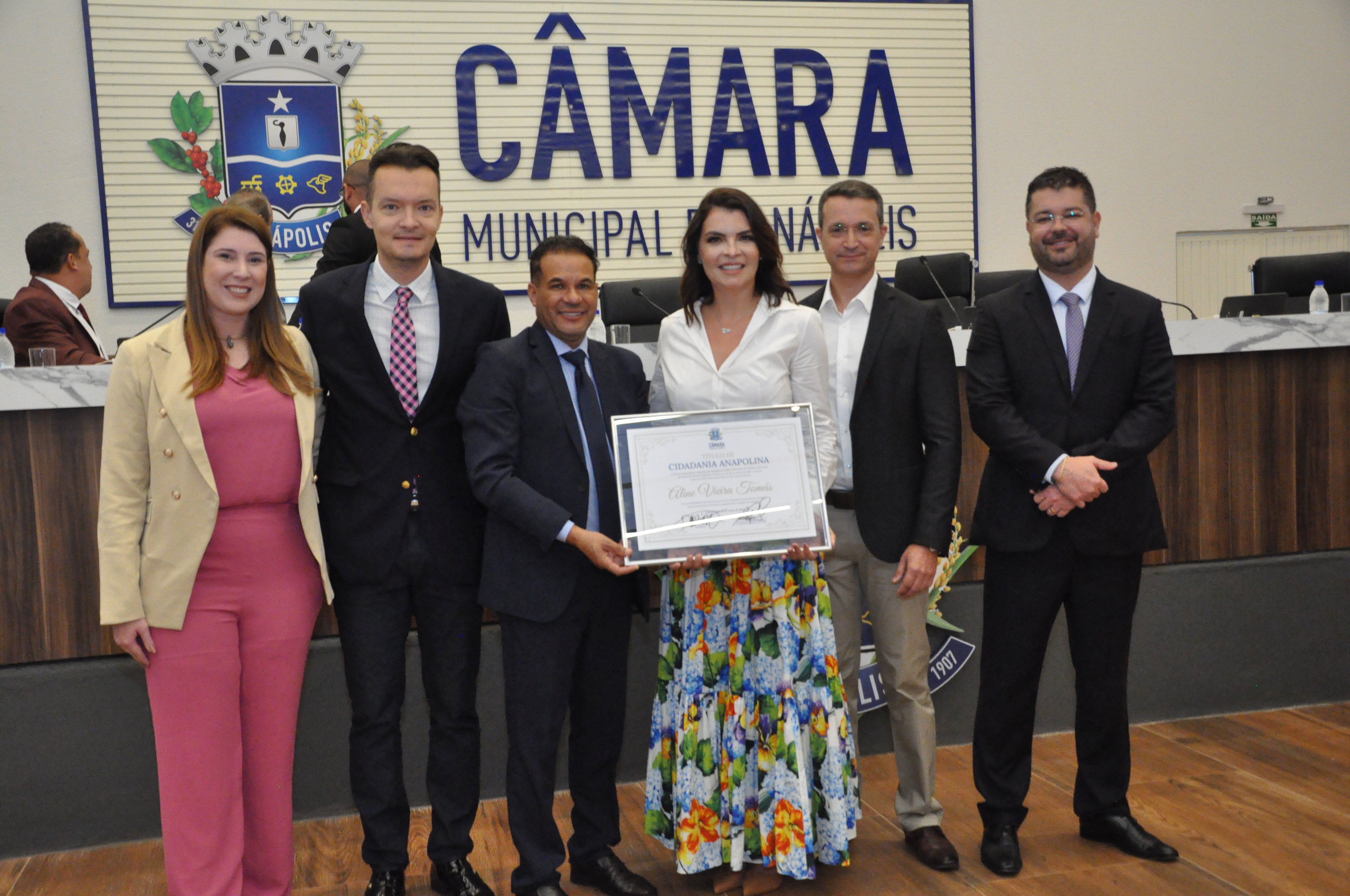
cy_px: 448
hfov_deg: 51.3
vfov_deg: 35.4
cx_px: 675
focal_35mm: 38
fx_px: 1405
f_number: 5
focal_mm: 25
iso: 3200
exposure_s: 1/125
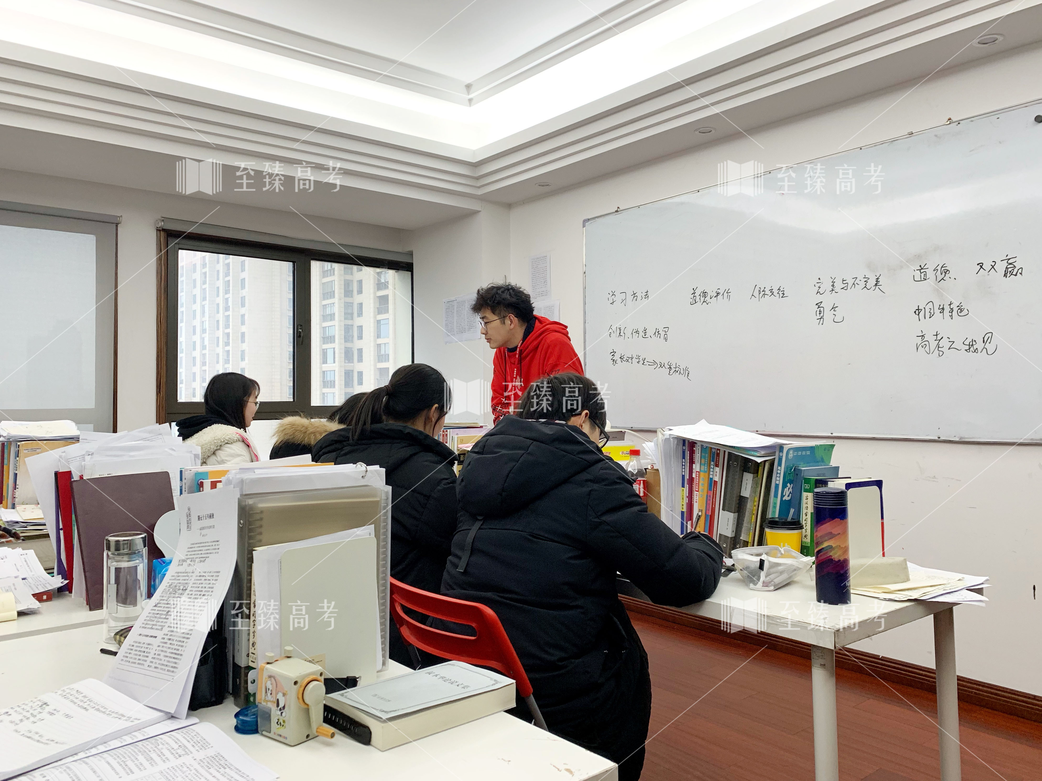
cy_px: 390
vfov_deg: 53.1
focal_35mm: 26
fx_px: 783
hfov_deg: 67.3
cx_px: 521
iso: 100
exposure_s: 1/100
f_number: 1.8
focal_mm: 4.25
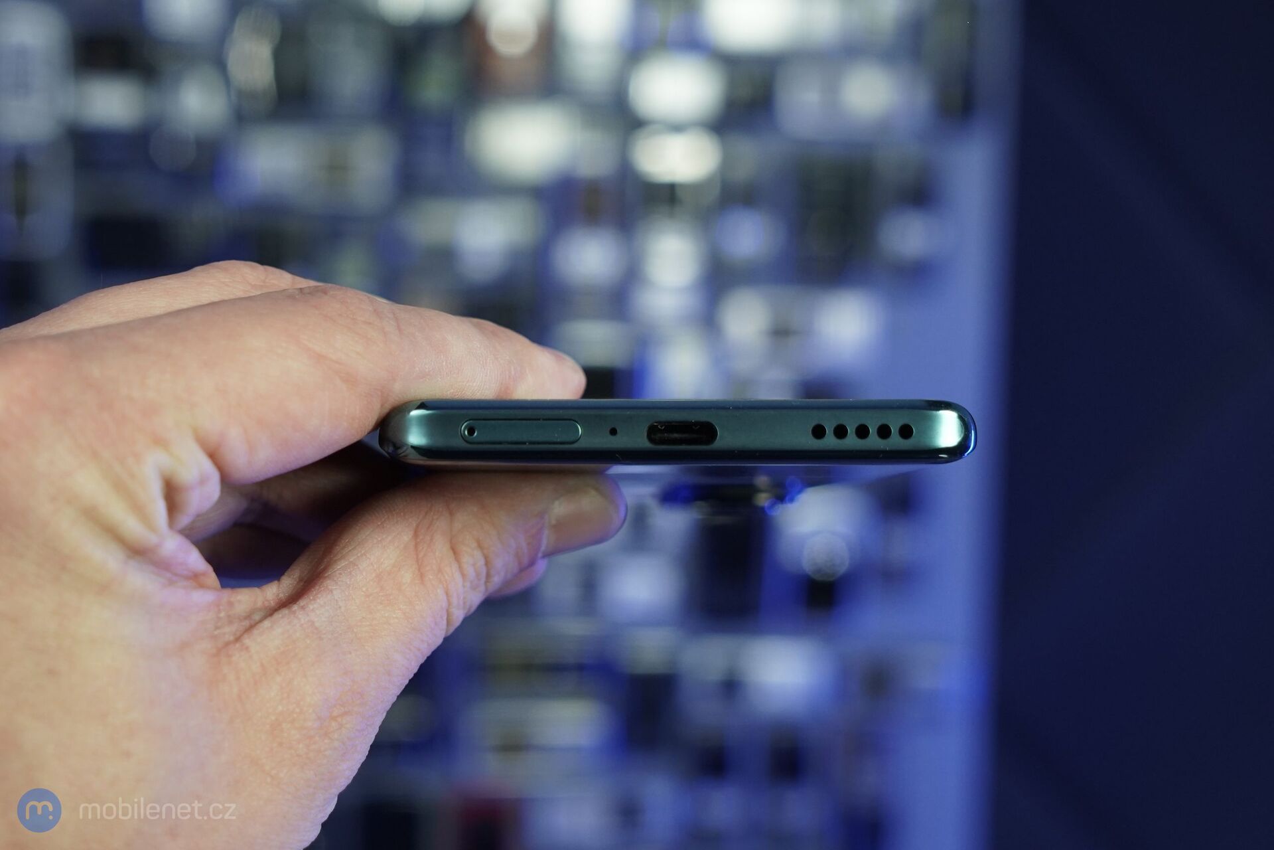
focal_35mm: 48
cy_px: 425
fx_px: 1699
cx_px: 637
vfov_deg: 28.1
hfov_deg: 41.1
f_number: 6.3
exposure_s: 1/160
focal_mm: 48
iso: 1250
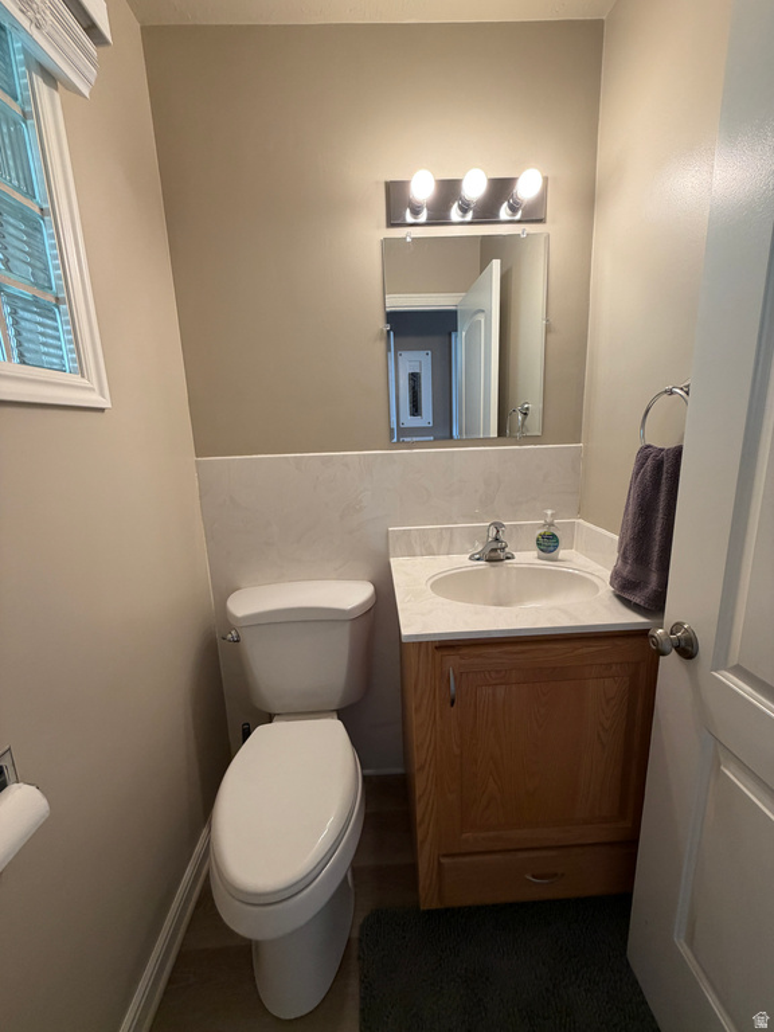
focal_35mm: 14
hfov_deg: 85.7
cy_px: 516
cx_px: 387
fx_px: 417
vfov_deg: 102.1
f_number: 2.2
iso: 160
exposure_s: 1/121
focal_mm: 2.22
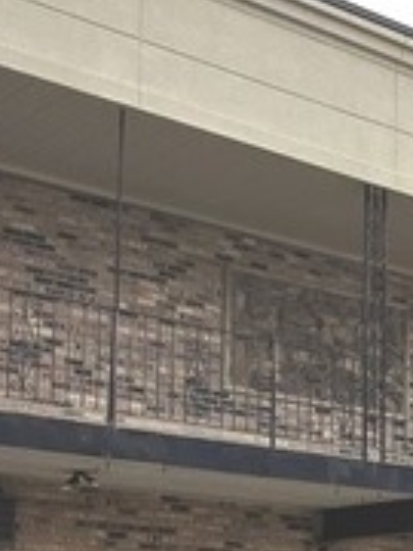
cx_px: 263
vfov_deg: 24.3
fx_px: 1241
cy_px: 502
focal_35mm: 78
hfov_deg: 18.9
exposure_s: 1/788
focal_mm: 2.2
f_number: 2.2
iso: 50
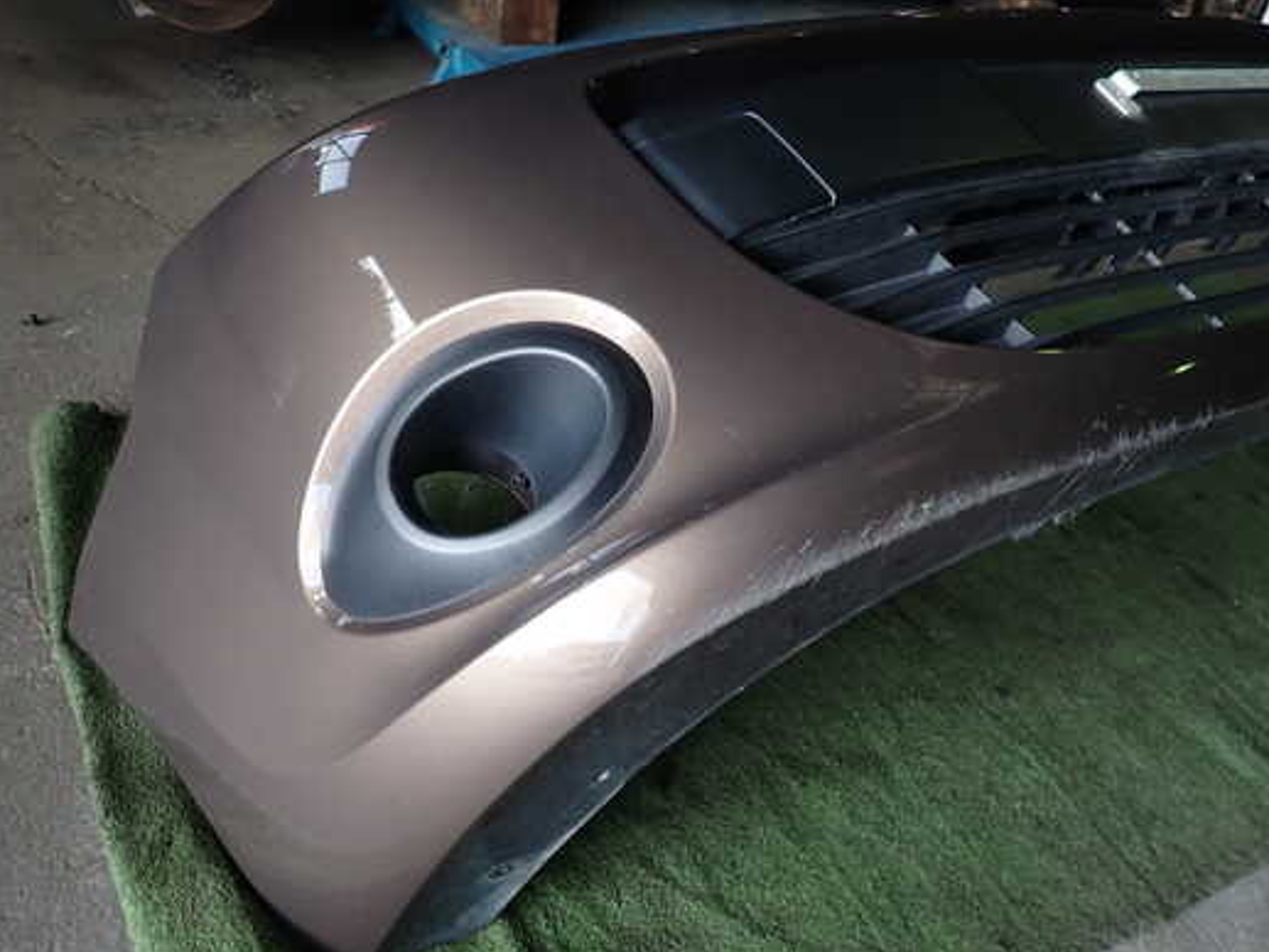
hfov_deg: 61.4
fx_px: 1063
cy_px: 474
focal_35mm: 29
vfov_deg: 48.2
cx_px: 714
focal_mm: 4.5
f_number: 2
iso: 100
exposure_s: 1/80
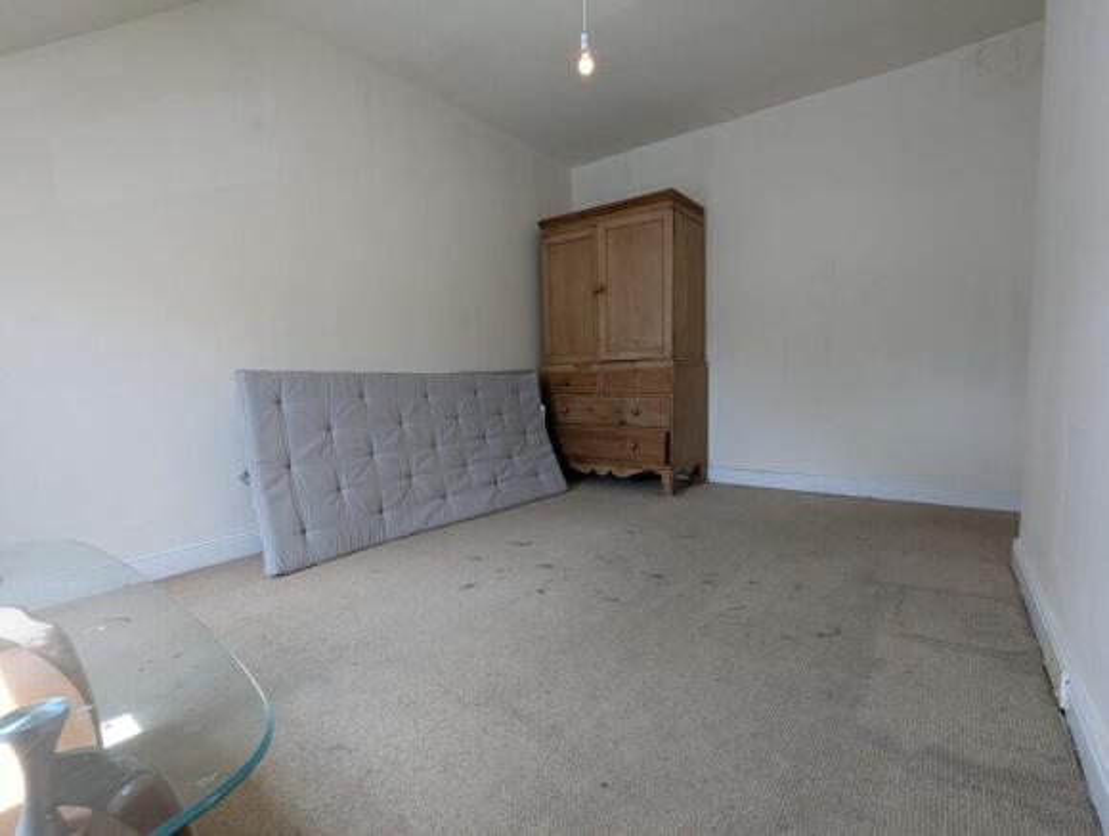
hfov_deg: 94.4
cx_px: 554
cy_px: 418
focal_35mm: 16
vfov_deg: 78.3
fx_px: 513
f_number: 2.2
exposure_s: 1/100
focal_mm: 2.35
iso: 57
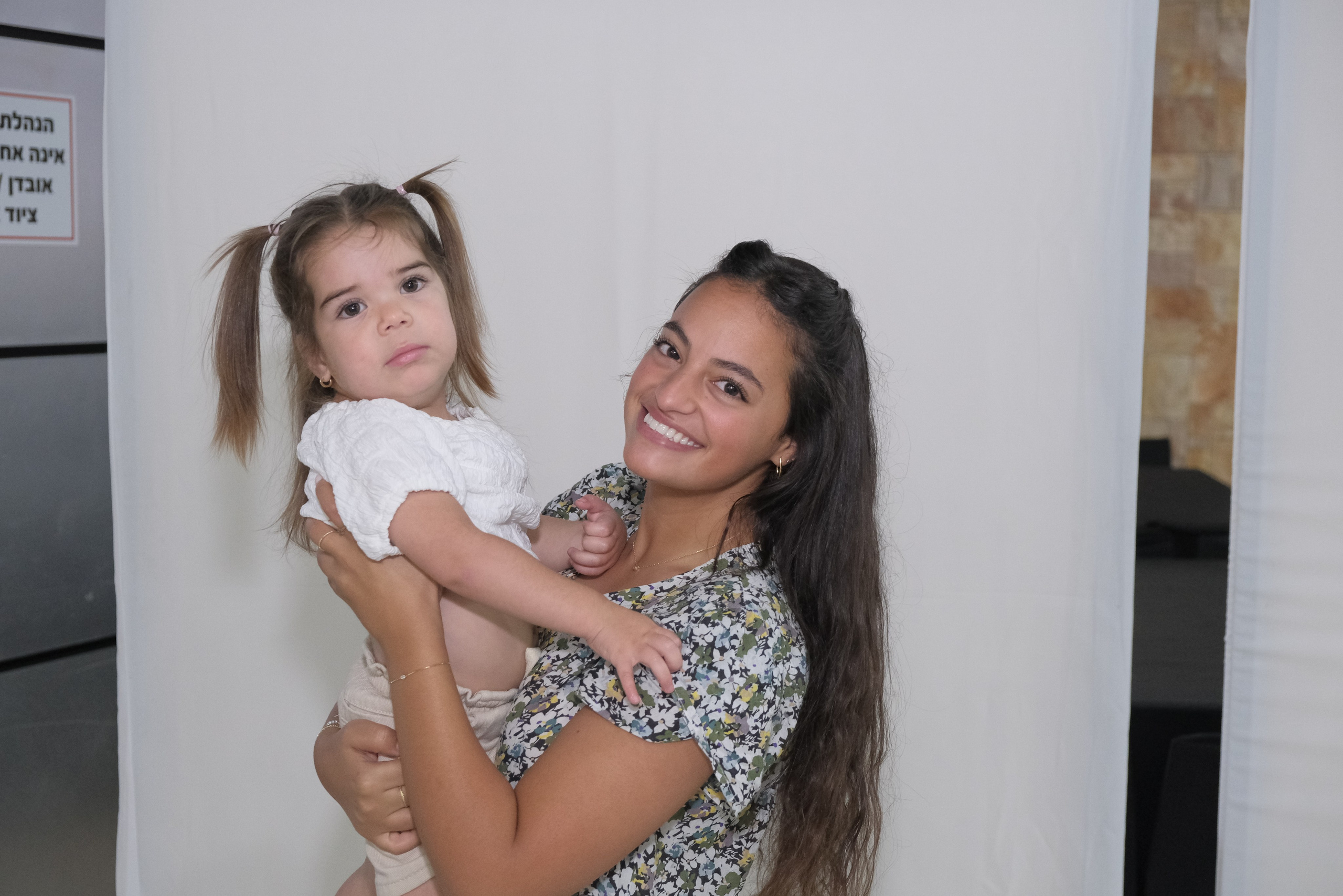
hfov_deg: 40.3
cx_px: 672
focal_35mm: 49
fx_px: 1828
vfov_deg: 27.5
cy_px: 448
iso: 2500
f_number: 3.6
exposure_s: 1/125
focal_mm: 32.9
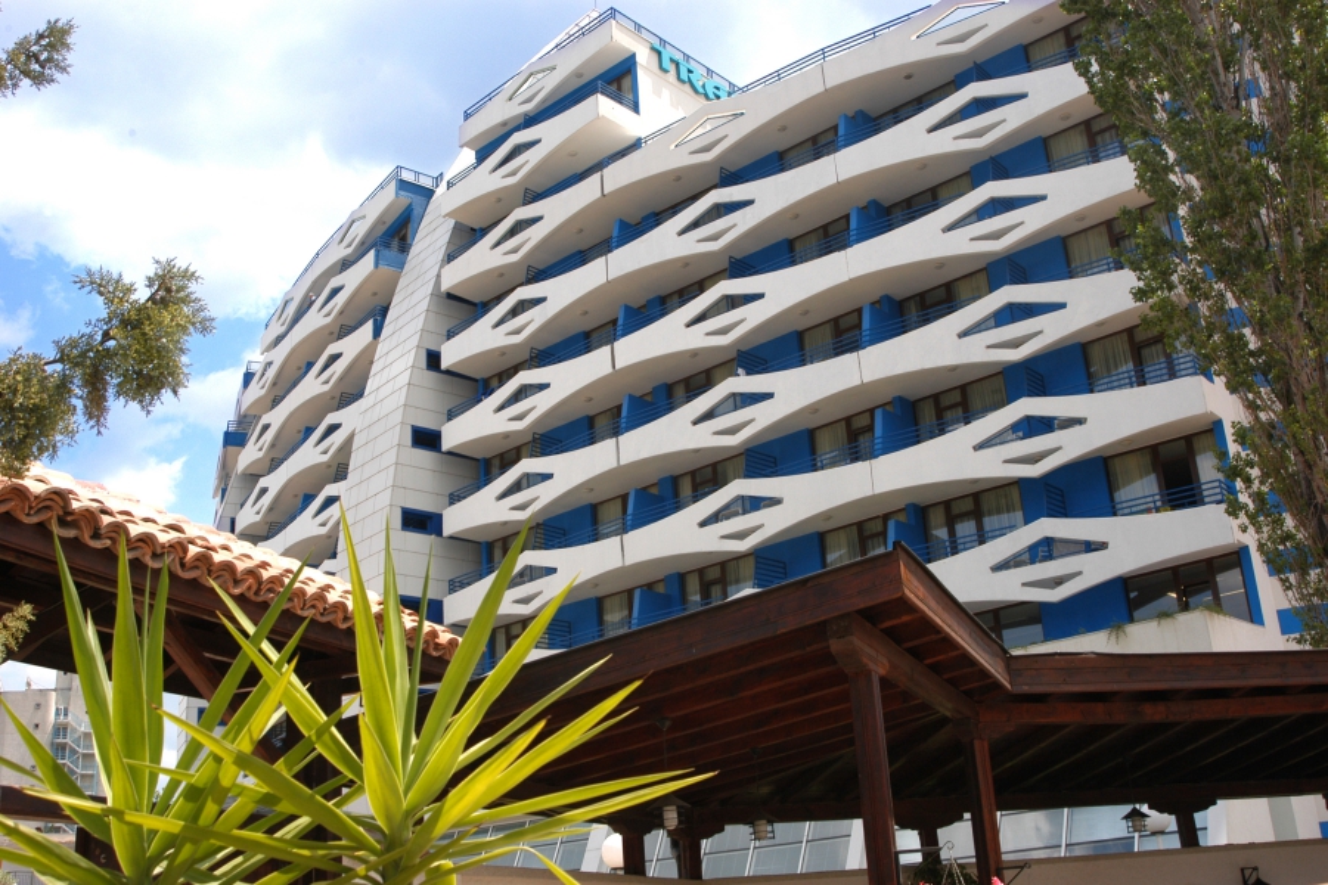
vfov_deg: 36.9
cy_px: 442
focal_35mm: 36
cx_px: 664
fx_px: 1328
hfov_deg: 53.1
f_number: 9
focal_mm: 24
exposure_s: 1/320
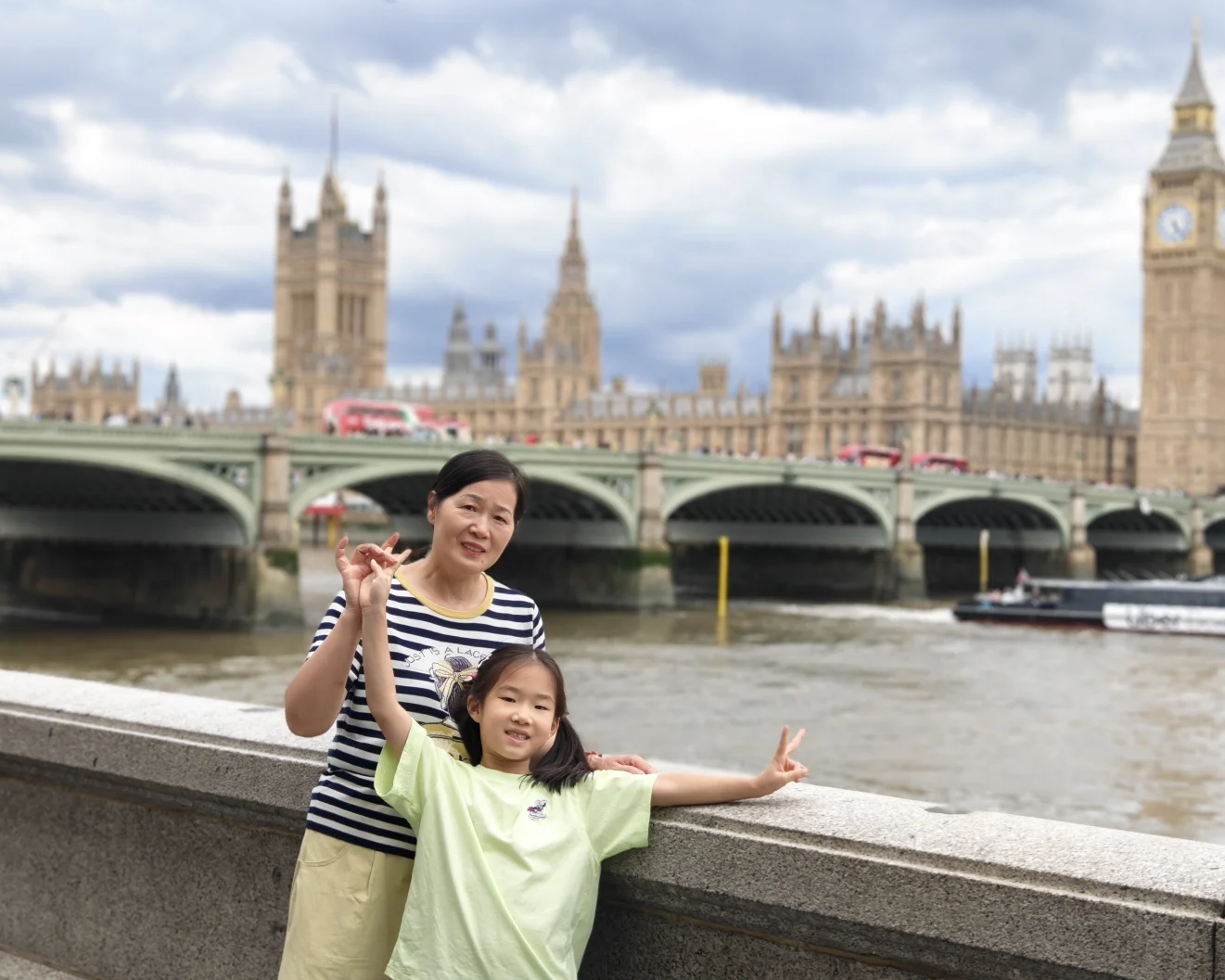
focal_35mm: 50
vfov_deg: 30.3
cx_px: 627
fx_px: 1813
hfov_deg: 37.3
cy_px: 484
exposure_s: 1/200
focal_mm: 8.67
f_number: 4.5
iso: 64
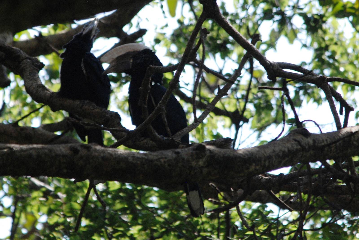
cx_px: 180
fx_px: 7488
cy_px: 120
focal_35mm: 750
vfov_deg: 1.8
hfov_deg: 2.7
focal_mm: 500
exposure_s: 1/500
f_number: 6.3
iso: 400
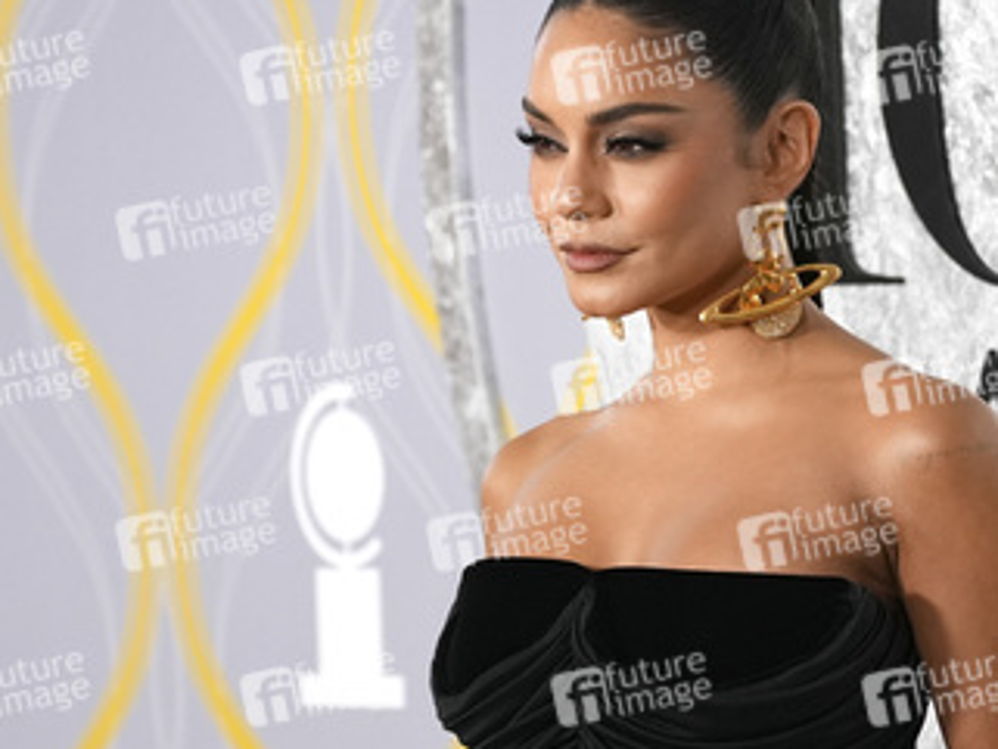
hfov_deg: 6.6
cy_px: 301
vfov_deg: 4.9
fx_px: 8710
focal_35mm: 302
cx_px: 547
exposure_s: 1/400
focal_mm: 224
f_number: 5.6
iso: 5000
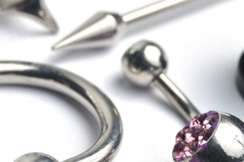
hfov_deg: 11.0
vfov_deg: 7.3
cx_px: 128
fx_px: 1273
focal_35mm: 188
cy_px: 84
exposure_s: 1/80
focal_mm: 66
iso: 200
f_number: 16
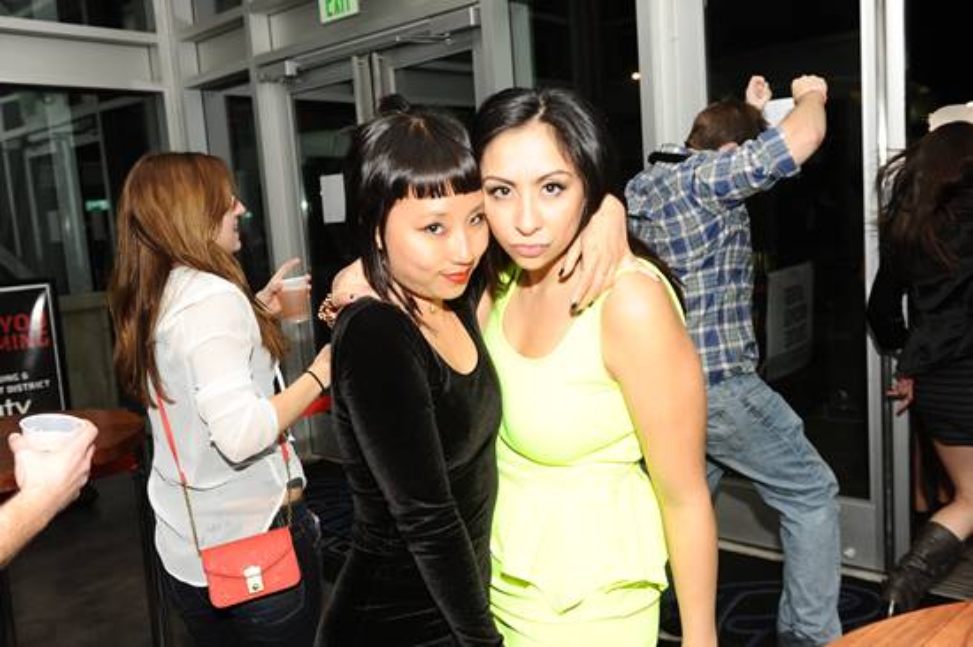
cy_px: 324
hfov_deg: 58.7
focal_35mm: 32
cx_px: 486
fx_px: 864
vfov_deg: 41.1
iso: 800
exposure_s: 1/250
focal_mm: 32
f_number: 4.8
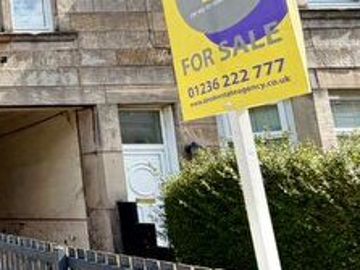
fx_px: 457
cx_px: -192
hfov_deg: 27.6
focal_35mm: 44
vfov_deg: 32.8
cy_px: 127
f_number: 2.2
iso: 40
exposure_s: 1/751
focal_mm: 2.22
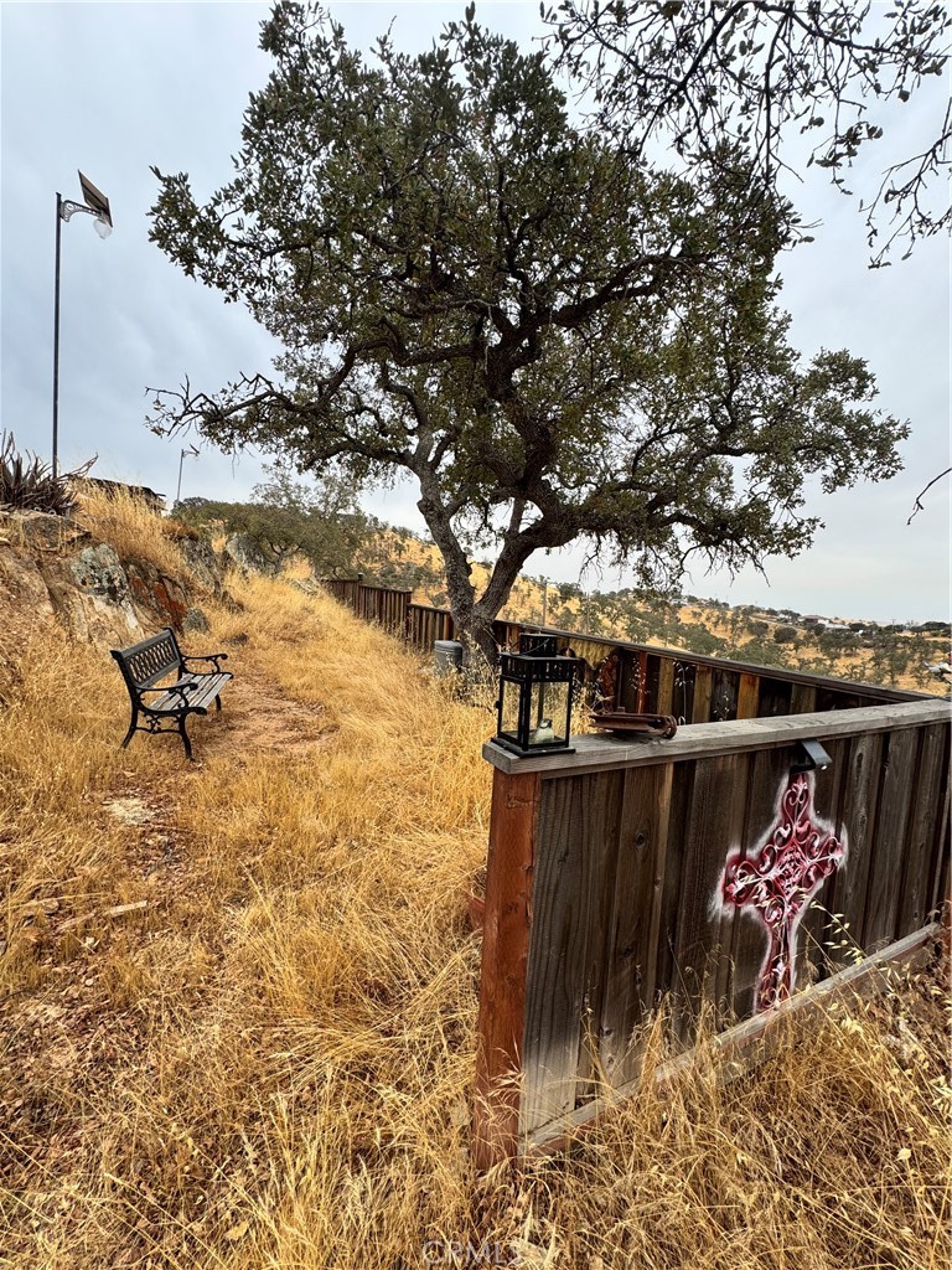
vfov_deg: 102.1
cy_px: 635
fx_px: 513
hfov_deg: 85.7
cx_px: 476
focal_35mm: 14
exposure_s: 1/425
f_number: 2.2
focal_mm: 2.22
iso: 40
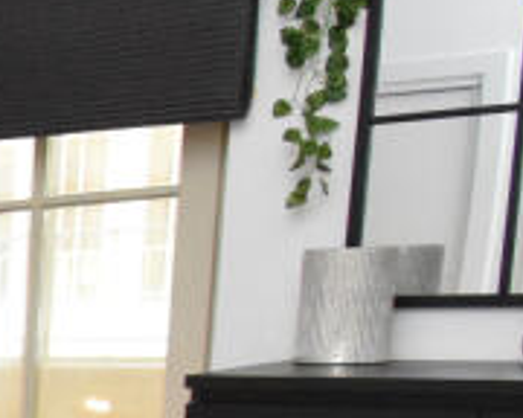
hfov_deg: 14.7
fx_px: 1238
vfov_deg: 17.8
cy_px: 556
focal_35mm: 80
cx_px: -741
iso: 4500
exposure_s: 1/125
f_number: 4.5
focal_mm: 10
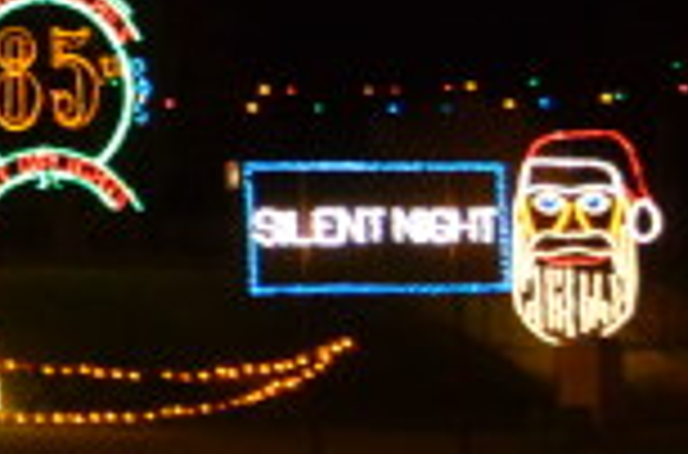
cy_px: -108
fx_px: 4592
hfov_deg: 8.1
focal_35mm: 241
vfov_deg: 5.6
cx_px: -782
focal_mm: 24
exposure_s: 1/15
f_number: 3.8
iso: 1600
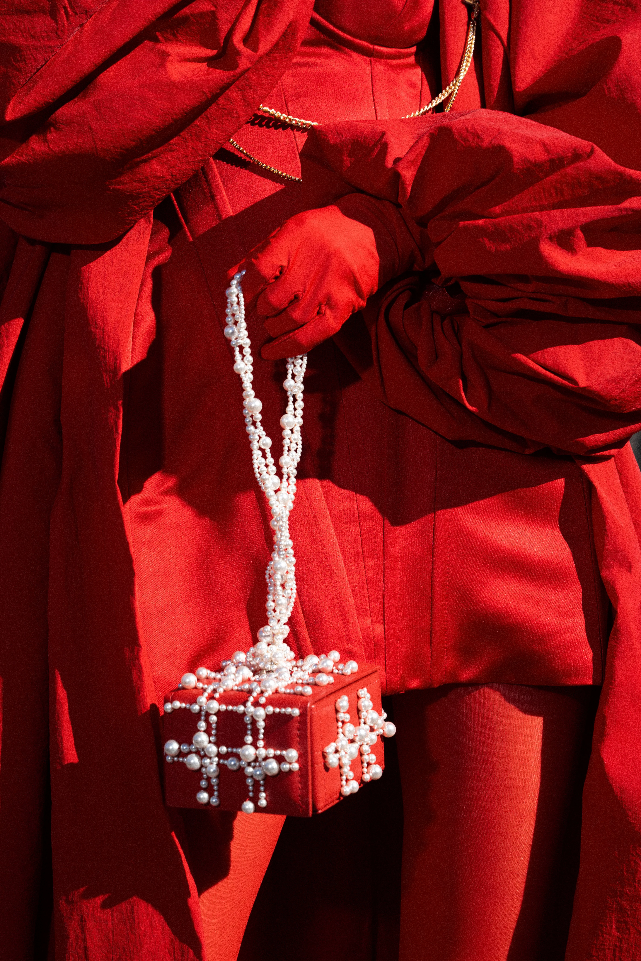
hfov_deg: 19.5
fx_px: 1869
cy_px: 480
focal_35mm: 70
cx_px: 320
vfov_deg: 28.8
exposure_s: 1/200
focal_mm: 70
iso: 160
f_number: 9
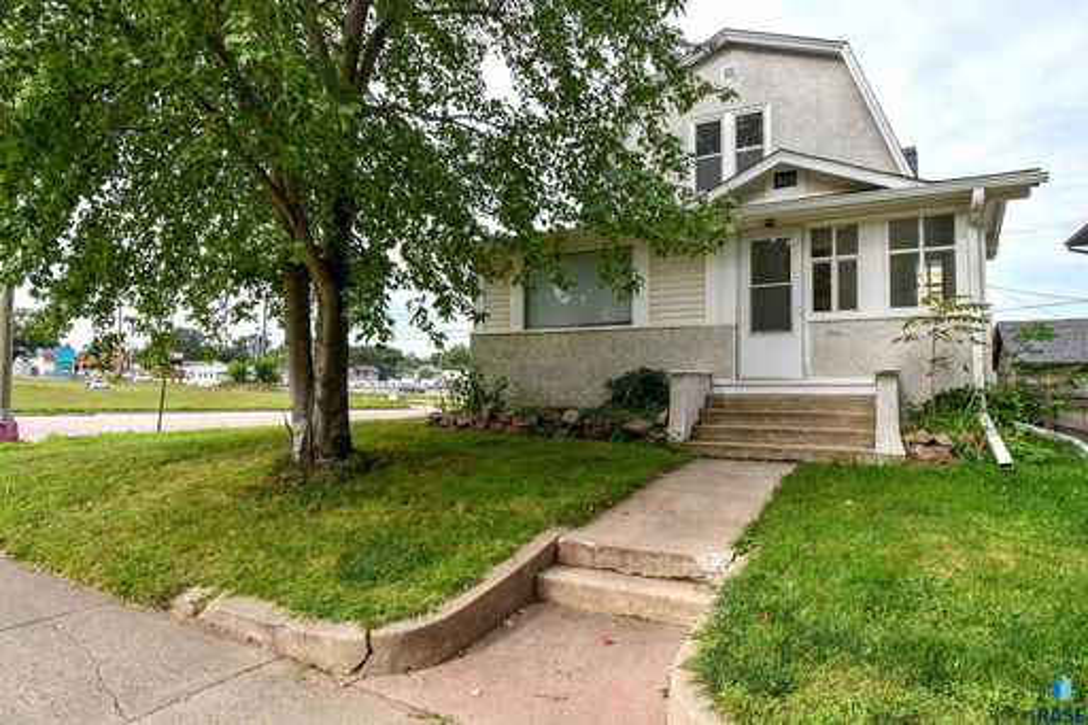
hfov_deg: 81.2
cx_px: 544
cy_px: 362
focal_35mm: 21
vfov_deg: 59.5
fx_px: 634
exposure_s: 1/640
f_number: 13
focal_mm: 14
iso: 1250
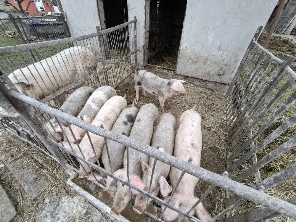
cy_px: 111
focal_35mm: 13
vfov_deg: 89.9
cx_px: 148
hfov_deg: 106.2
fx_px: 111
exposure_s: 1/50
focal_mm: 1.74
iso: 80
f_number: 2.2
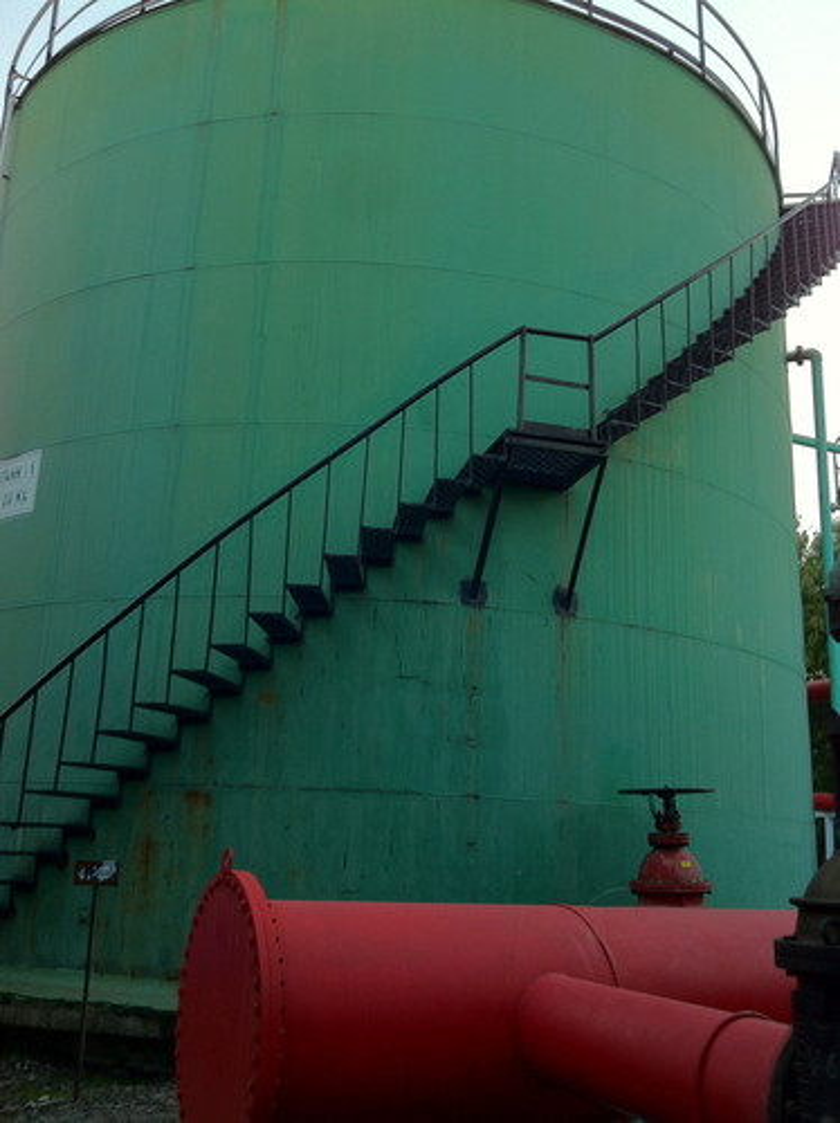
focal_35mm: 35
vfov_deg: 52.7
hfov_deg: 40.6
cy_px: 562
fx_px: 1134
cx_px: 420
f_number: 2.8
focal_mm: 3.85
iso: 80
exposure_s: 1/17
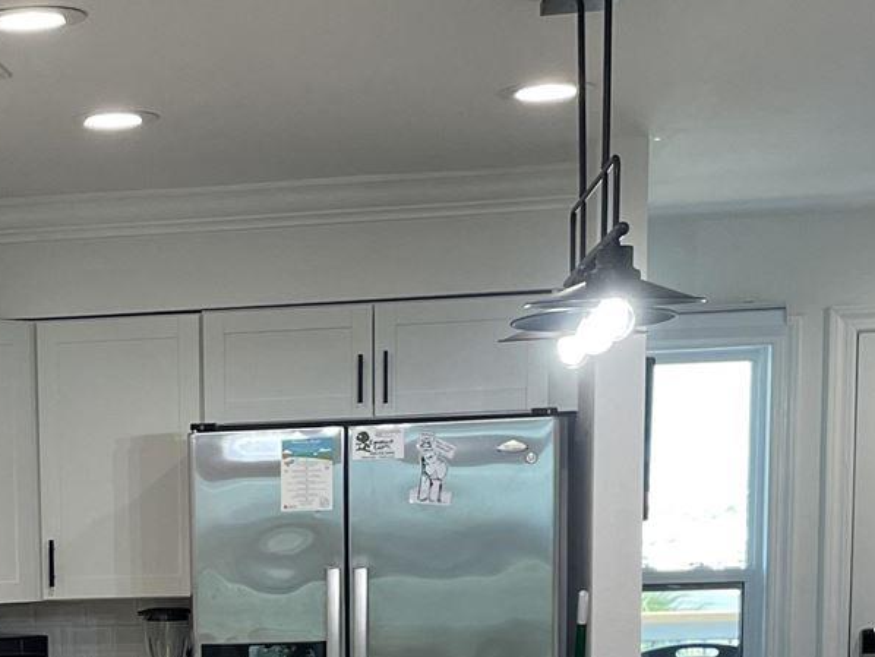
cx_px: -22
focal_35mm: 89
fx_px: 2251
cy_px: 831
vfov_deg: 15.8
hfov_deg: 21.2
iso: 125
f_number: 1.6
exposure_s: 1/120
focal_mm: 4.2
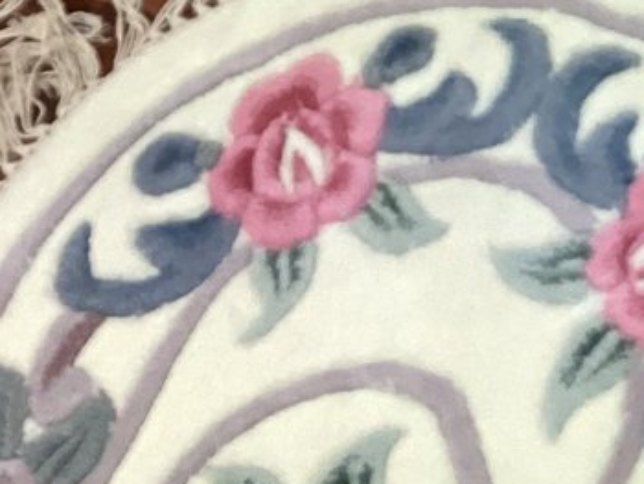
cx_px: 917
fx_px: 2495
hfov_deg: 13.9
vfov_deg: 10.7
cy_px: -225
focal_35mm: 134
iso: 200
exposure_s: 1/50
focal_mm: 3.3
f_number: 2.4
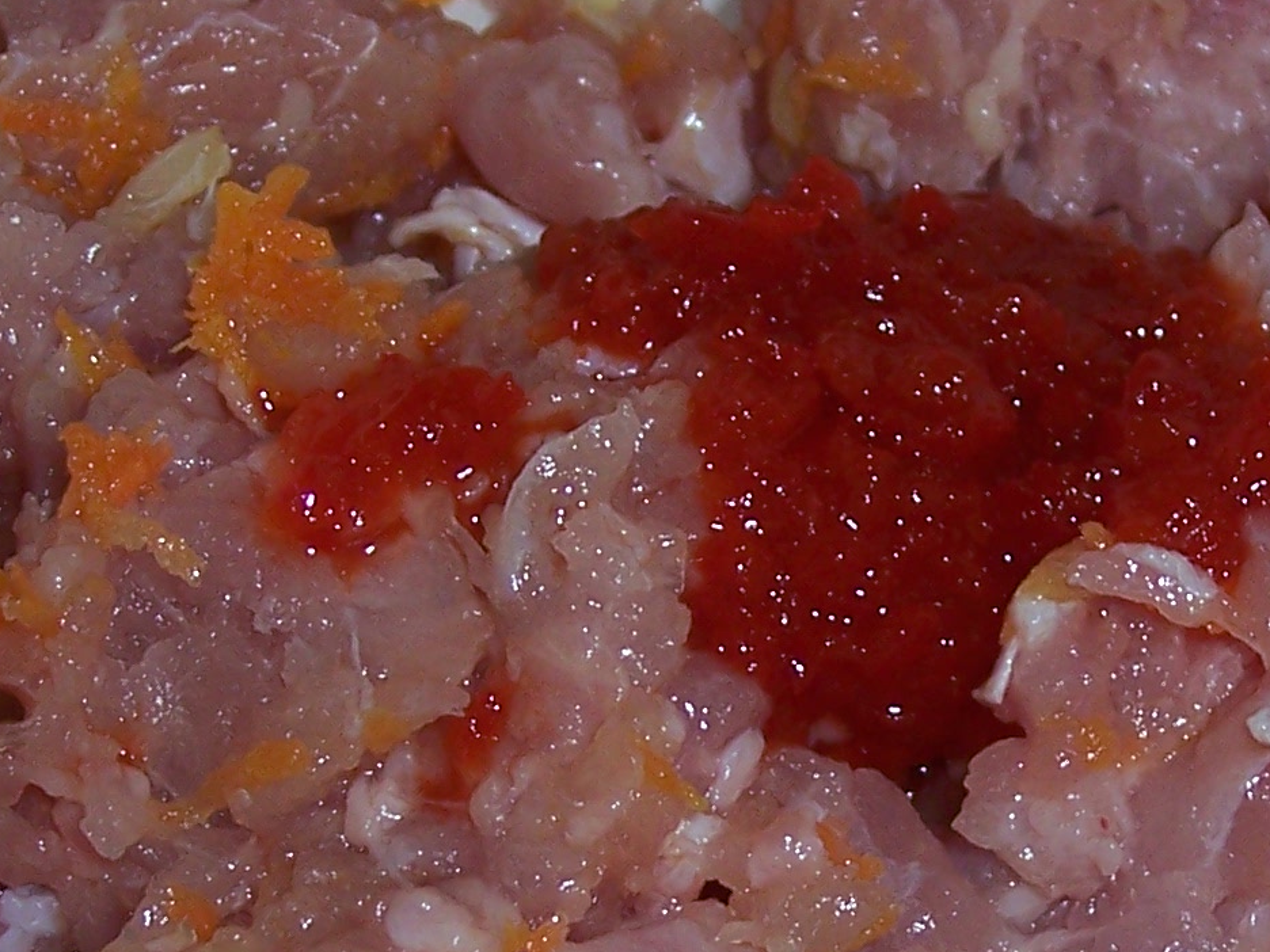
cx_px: 864
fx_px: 4366
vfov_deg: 12.4
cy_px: 593
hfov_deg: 16.5
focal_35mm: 119
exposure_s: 1/60
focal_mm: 8
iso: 100
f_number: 2.8
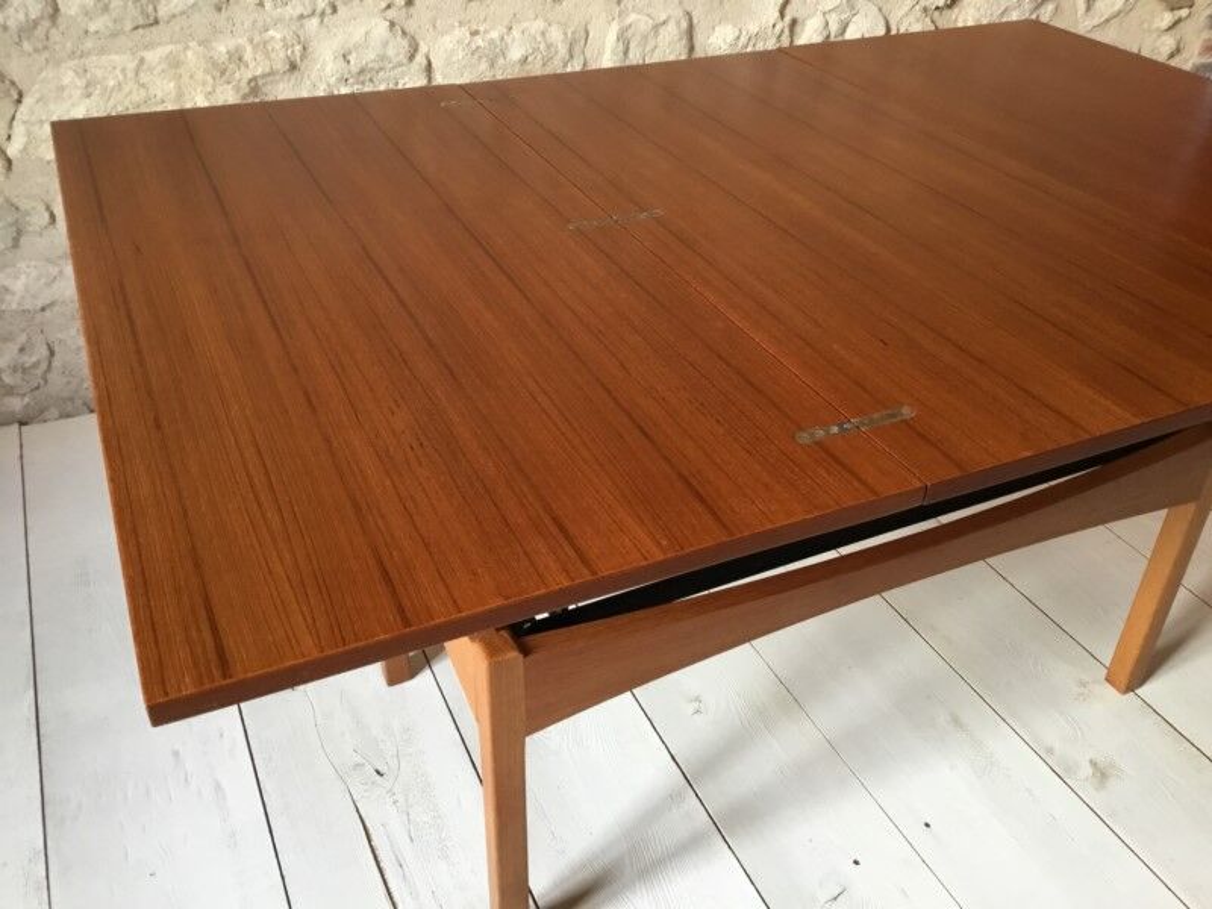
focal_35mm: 31
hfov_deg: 58.4
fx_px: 1085
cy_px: 454
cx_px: 606
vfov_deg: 45.4
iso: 160
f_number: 2.4
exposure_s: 1/33
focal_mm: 3.3
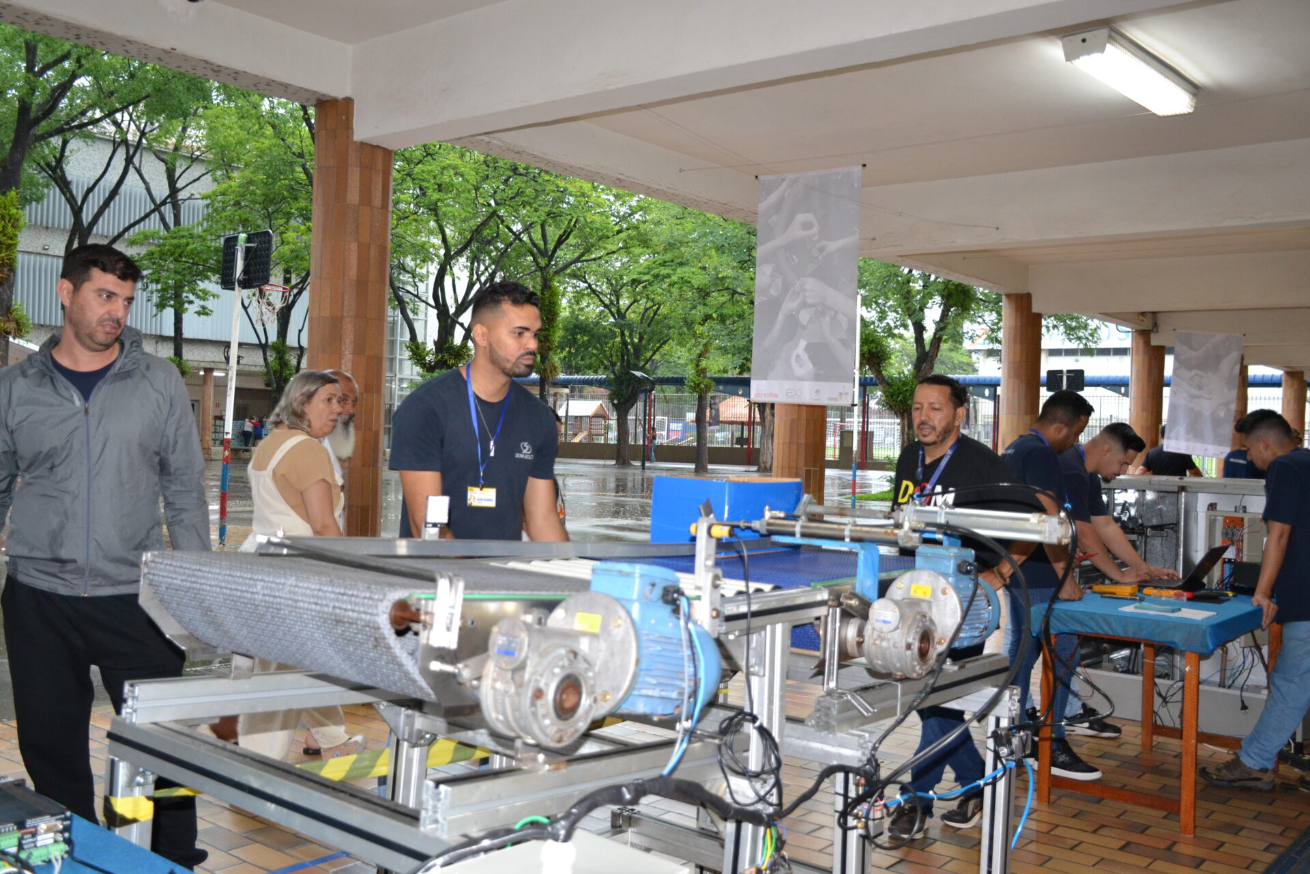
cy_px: 437
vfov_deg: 40.0
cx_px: 655
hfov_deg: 57.2
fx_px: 1201
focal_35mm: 33
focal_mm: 22
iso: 1000
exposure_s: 1/60
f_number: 3.5
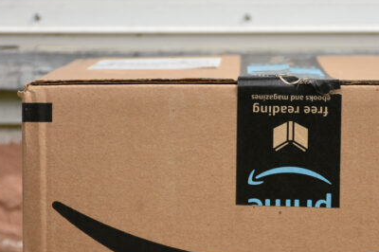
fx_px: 2209
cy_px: 207
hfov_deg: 9.8
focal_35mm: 210
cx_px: 273
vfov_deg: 6.5
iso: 100
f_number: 5.6
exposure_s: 1/250
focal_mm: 80
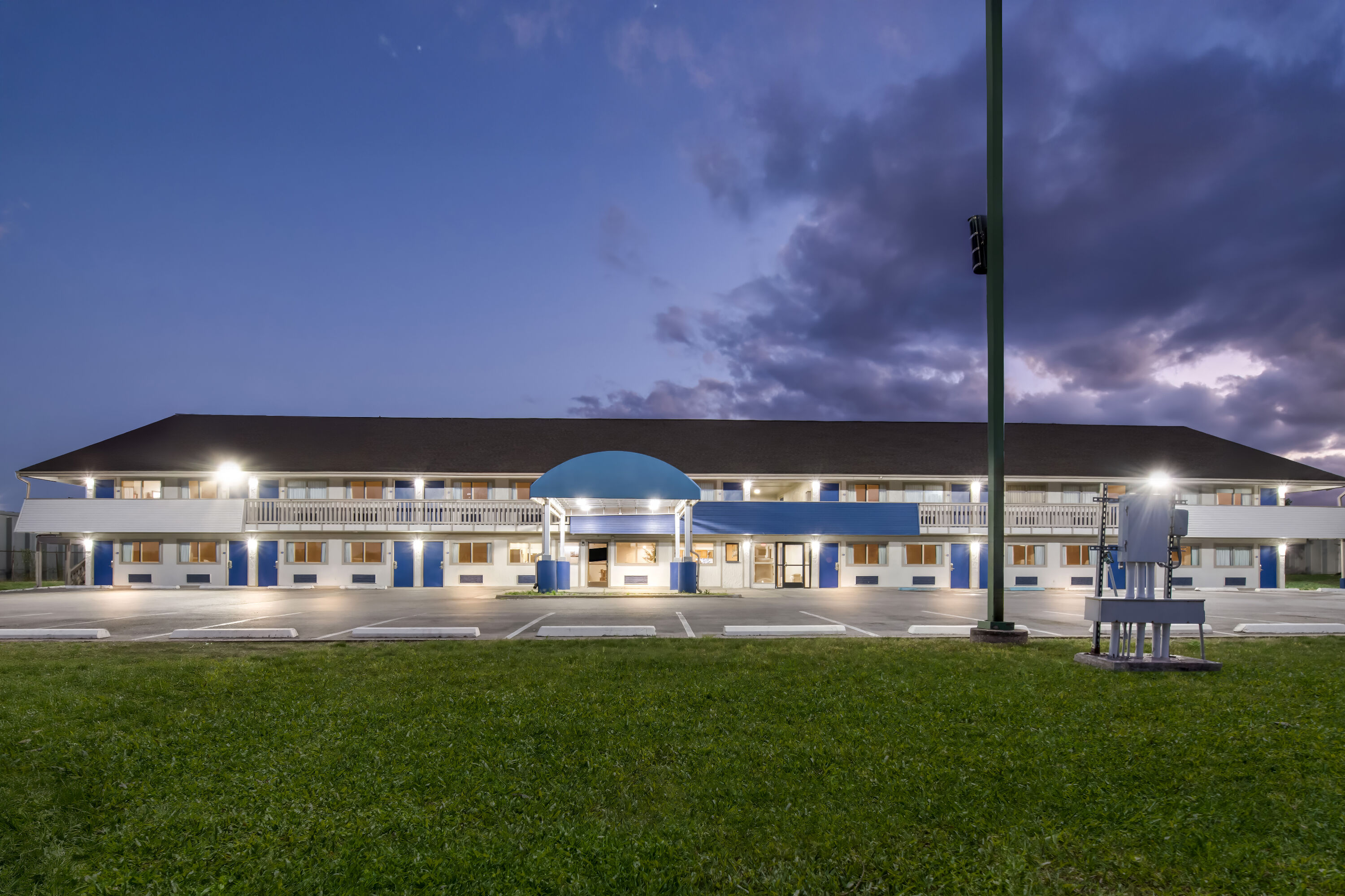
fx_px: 523
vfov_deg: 81.2
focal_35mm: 14
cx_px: 672
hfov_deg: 104.3
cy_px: 448
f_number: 9
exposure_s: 1/5
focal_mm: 14
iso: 400
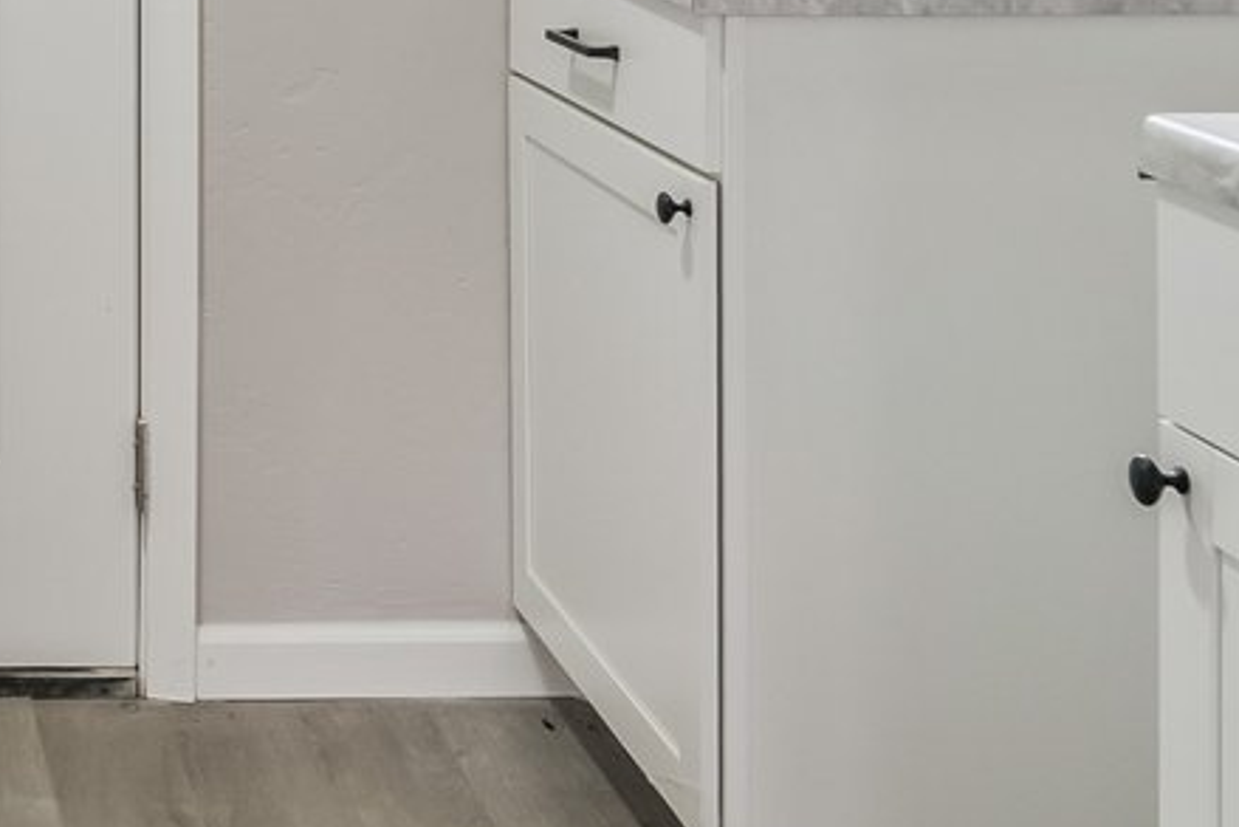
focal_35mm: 70
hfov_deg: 25.9
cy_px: -286
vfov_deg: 18.0
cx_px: -226
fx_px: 2410
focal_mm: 10
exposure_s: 1/80
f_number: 6.3
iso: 200
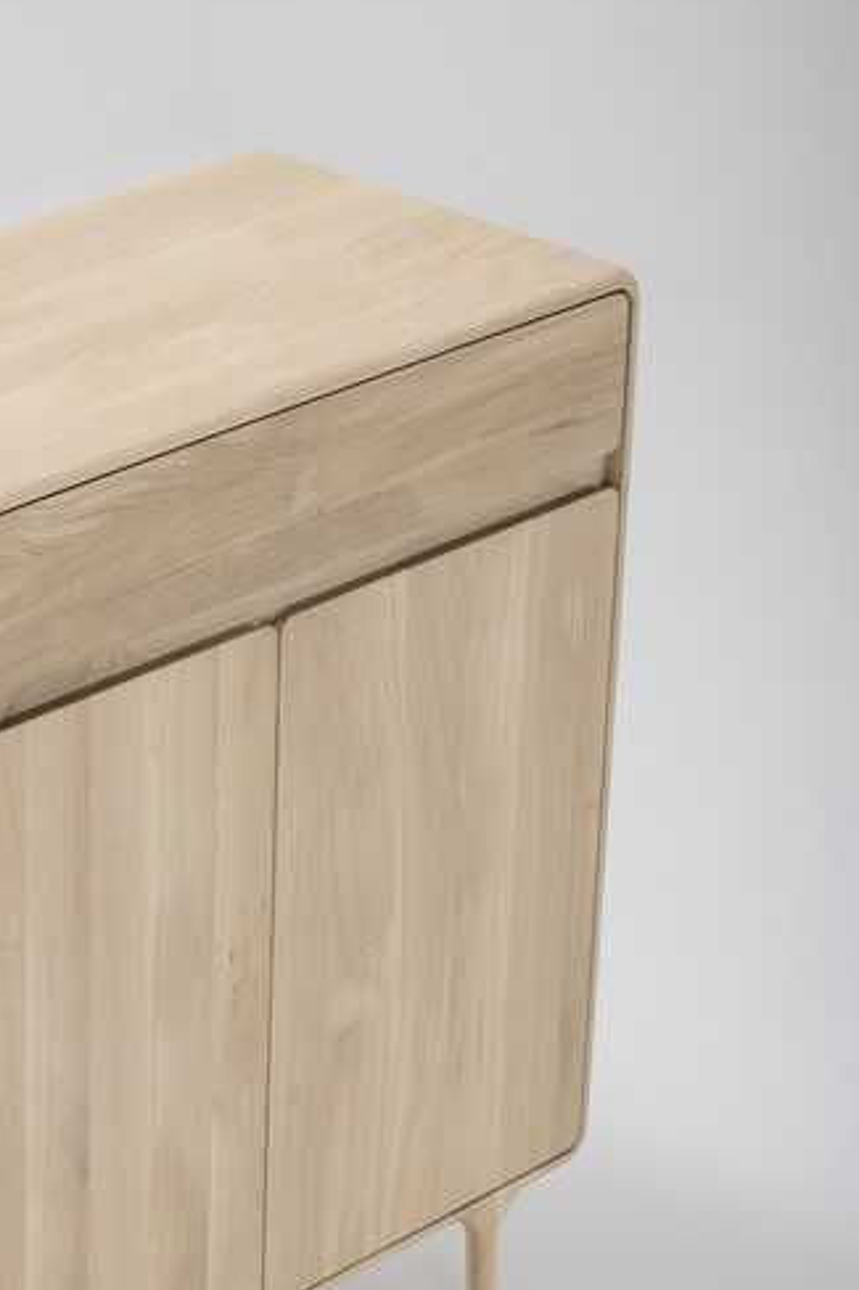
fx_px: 4405
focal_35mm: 123
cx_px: 99
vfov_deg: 16.6
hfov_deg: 11.1
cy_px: 841
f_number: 13
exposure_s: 1/250
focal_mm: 60
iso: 100
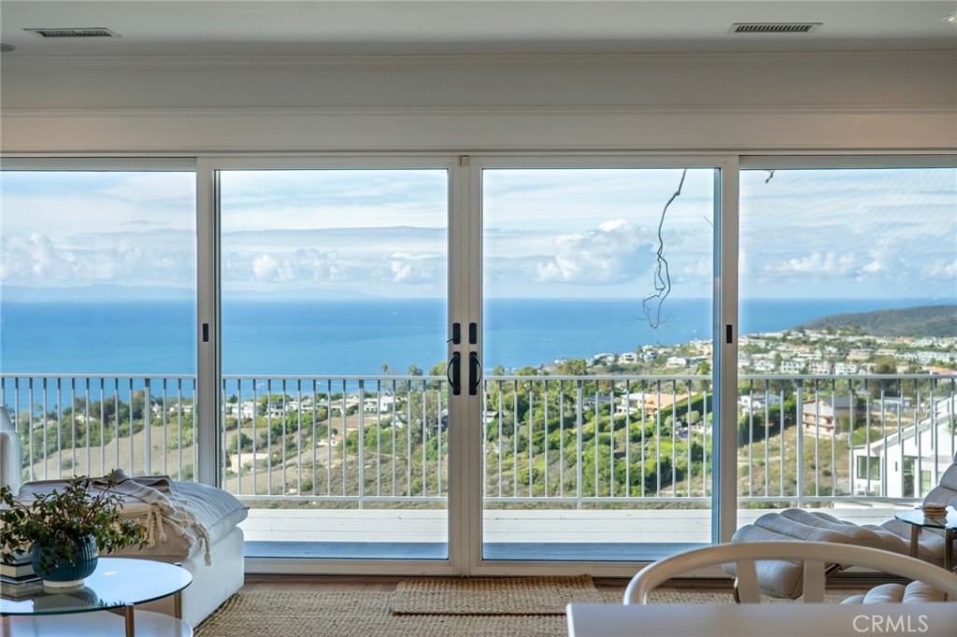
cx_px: 478
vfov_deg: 27.5
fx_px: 1302
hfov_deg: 40.4
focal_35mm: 49
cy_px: 318
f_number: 5.6
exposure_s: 1/2000
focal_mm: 49
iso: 400
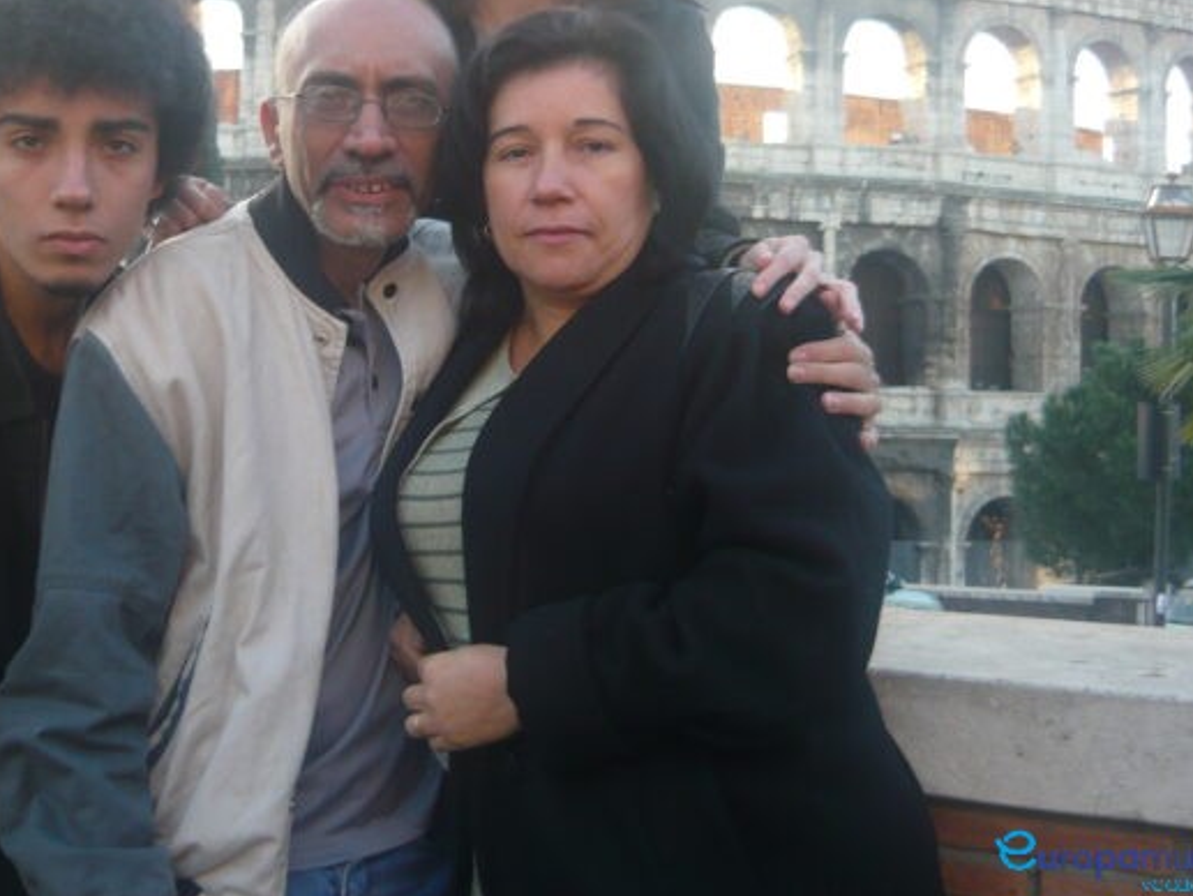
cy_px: 272
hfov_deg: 38.5
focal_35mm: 49
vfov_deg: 29.4
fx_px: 1689
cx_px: 418
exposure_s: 1/100
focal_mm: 5.5
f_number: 2.8
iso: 100
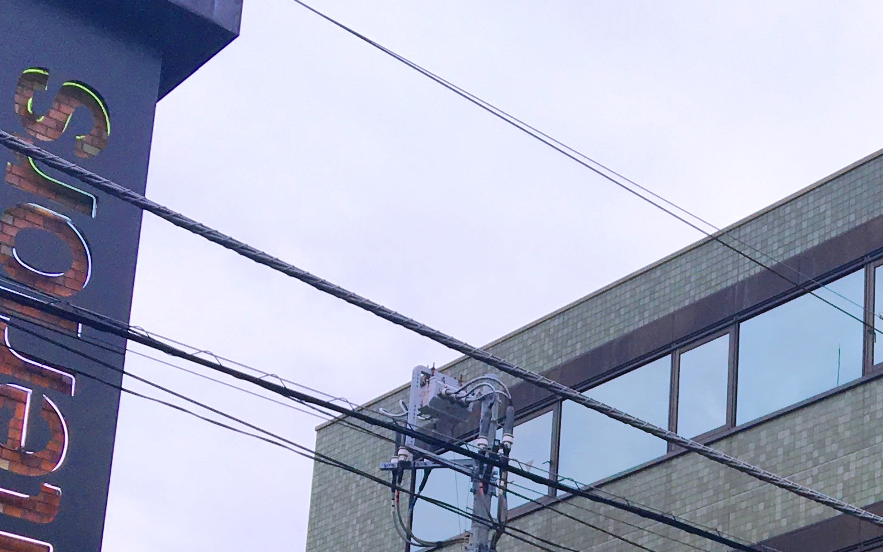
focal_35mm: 81
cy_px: 764
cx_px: 969
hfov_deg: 23.9
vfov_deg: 15.2
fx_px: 1949
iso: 25
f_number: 2.2
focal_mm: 4.15
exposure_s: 1/938
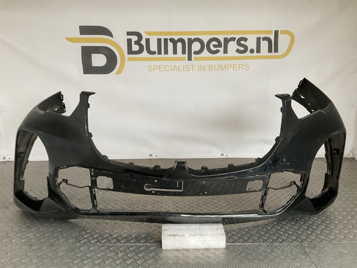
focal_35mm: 29
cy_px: 134
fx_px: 299
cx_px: 178
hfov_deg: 61.7
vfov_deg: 48.2
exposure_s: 1/50
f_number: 1.8
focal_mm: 3
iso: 200
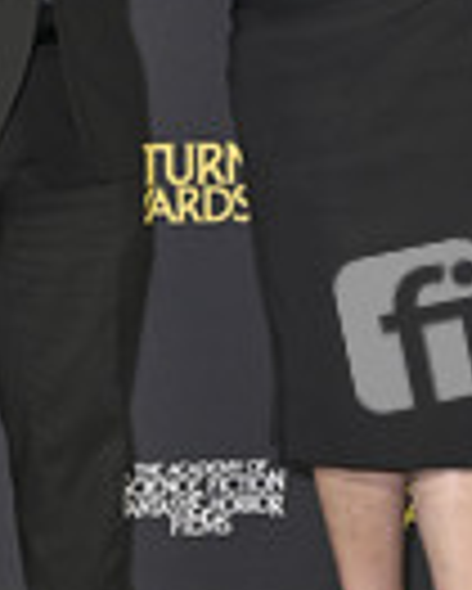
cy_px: 81
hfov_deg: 12.5
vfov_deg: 15.5
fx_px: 2145
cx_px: 157
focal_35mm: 123
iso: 2000
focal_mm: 43
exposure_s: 1/320
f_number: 5
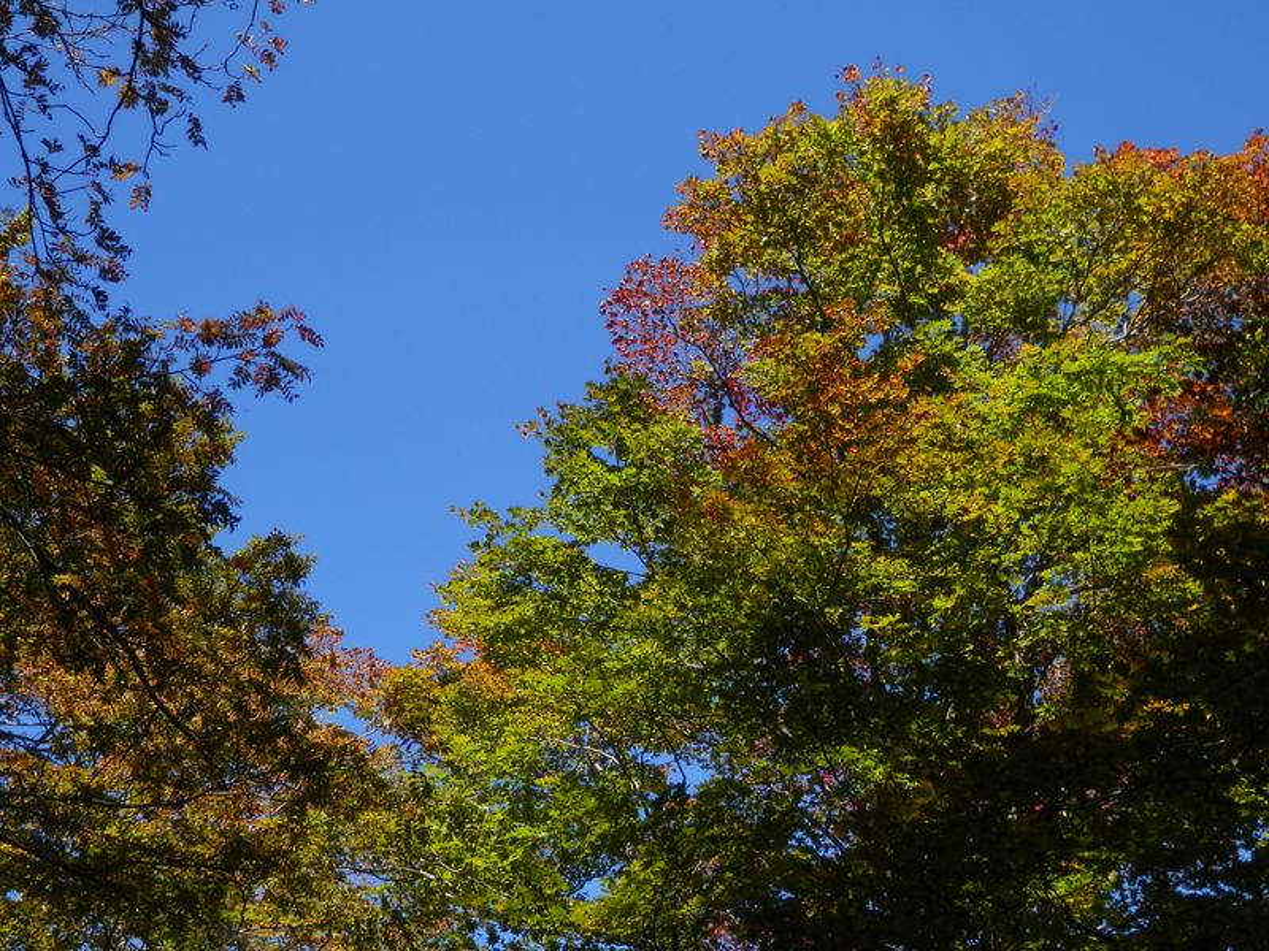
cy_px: 476
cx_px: 634
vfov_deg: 36.0
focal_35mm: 40
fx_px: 1466
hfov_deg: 46.8
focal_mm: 7.3
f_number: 3.7
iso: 80
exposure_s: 1/400
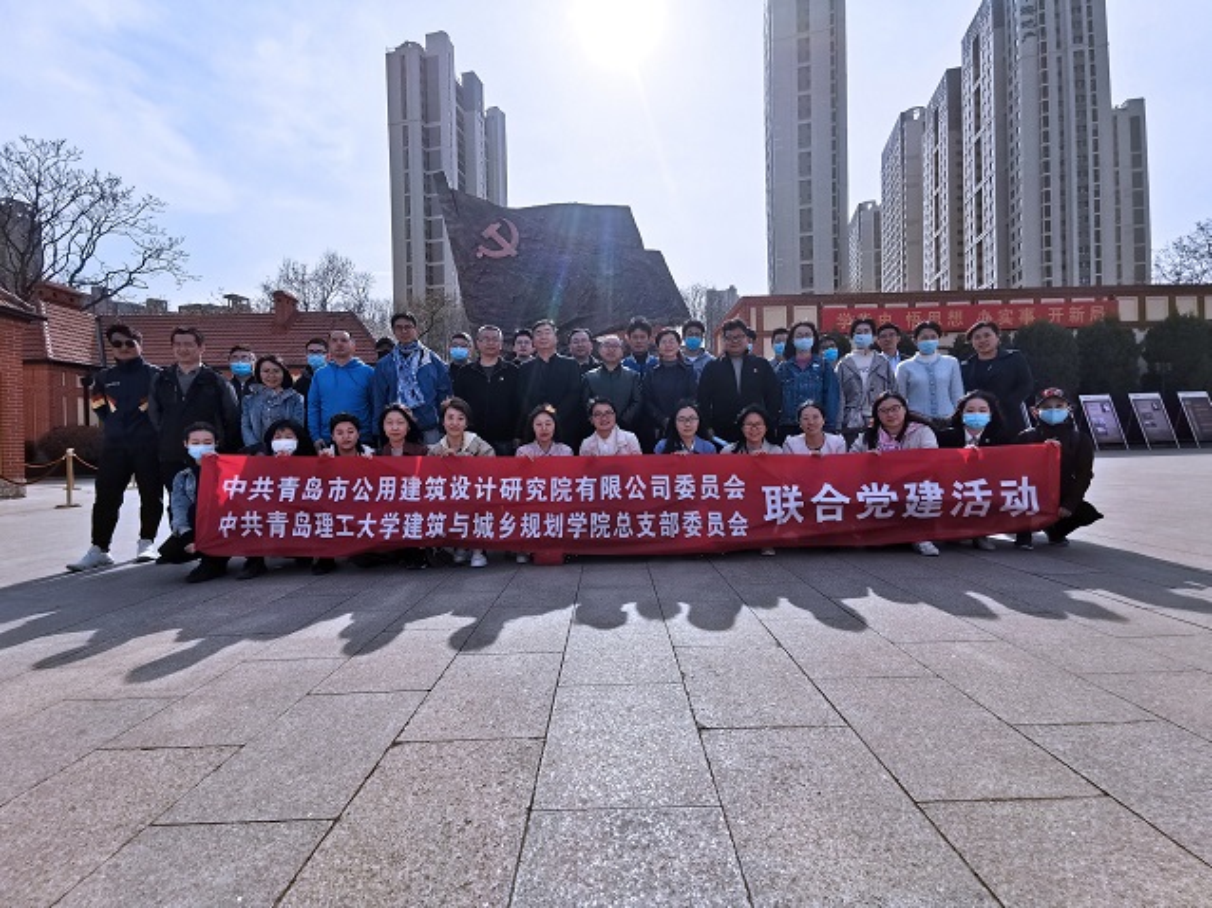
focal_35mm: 16
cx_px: 606
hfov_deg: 94.5
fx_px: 560
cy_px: 454
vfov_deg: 78.1
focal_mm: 2.35
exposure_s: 1/4405
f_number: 2.2
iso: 50
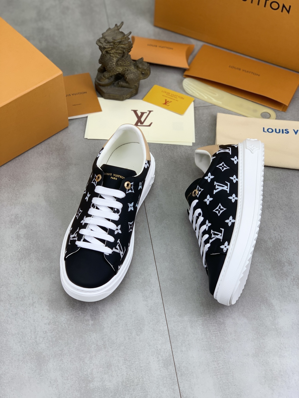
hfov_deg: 28.0
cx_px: 150
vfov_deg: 36.8
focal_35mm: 52
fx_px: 599
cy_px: 199
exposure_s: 1/113
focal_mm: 6
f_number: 2.4
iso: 16
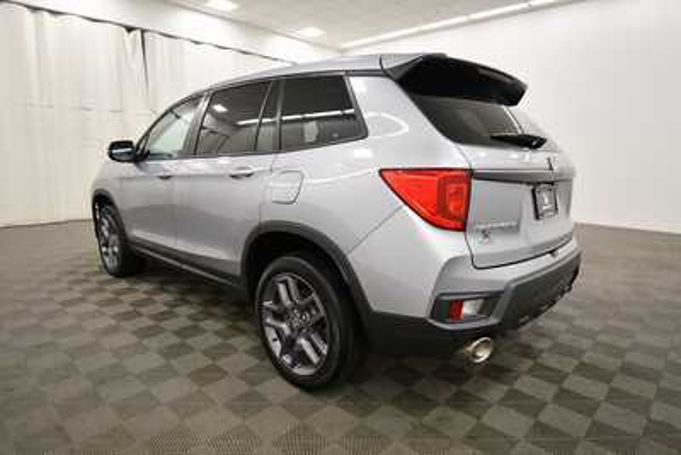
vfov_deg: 59.5
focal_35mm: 21
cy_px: 228
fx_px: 397
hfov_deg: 81.2
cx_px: 340
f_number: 5
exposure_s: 1/125
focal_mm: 14
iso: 800
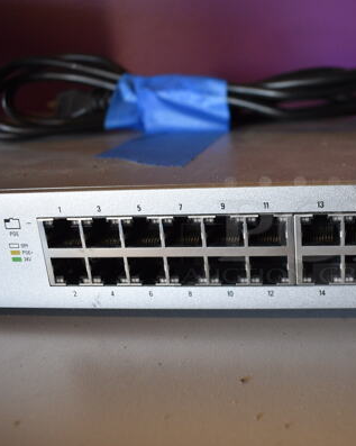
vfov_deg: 46.9
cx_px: 300
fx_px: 514
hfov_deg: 36.5
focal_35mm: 39
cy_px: 228
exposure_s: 1/60
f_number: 4
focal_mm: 18
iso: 1100
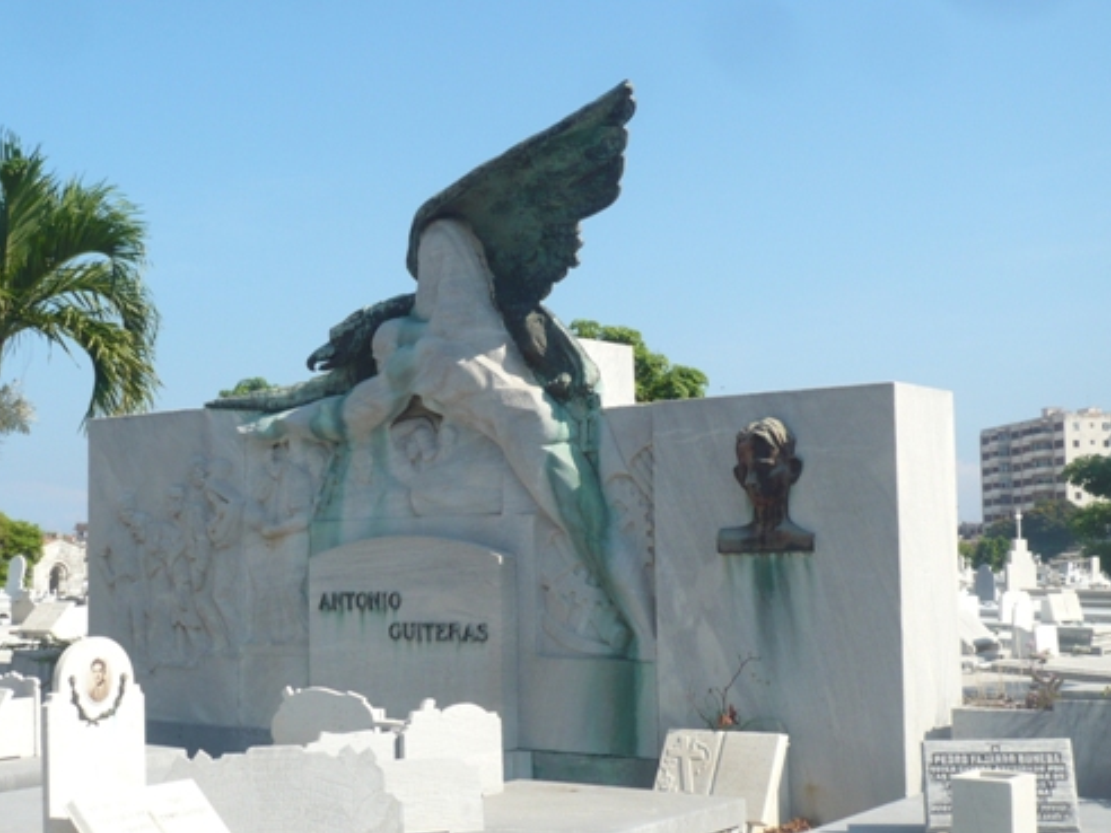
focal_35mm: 52
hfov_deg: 36.7
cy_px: 427
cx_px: 461
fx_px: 1669
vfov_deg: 28.0
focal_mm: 6.6
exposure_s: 1/160
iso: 100
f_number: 9
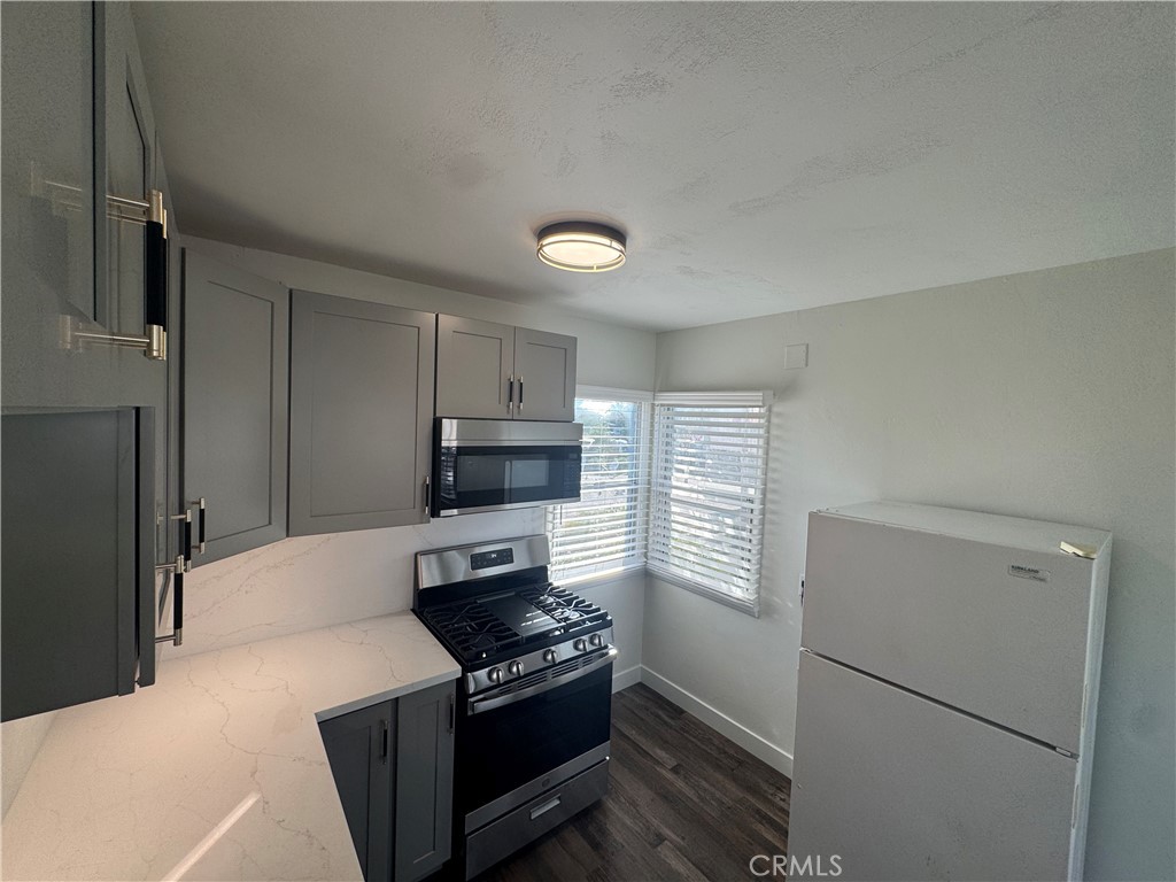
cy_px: 441
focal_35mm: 14
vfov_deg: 85.7
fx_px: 476
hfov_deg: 102.1
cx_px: 588
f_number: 2.2
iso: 40
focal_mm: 2.22
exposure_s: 1/197
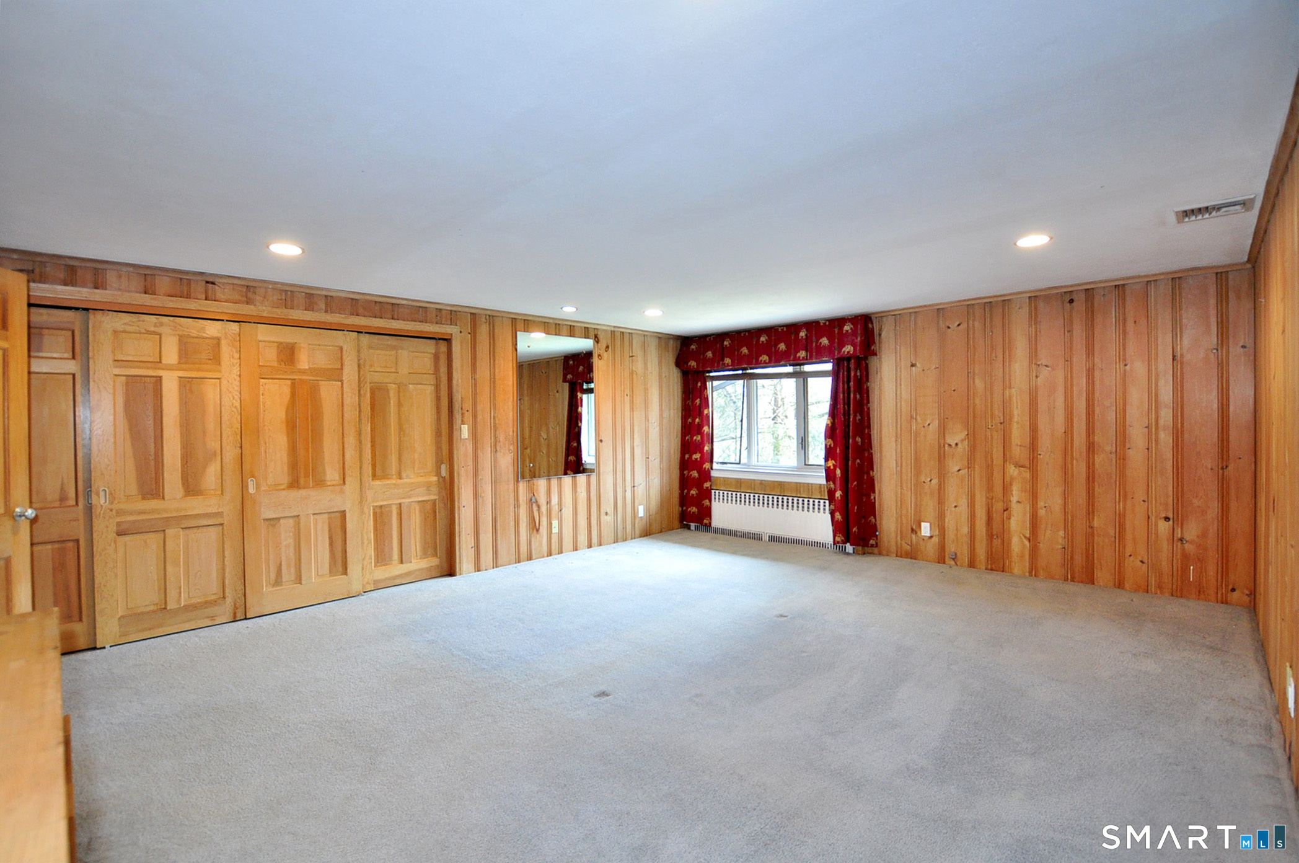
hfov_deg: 100.5
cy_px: 432
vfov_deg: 77.2
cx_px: 650
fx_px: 541
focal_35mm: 15
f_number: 3.5
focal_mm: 10
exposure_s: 1/60
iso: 640
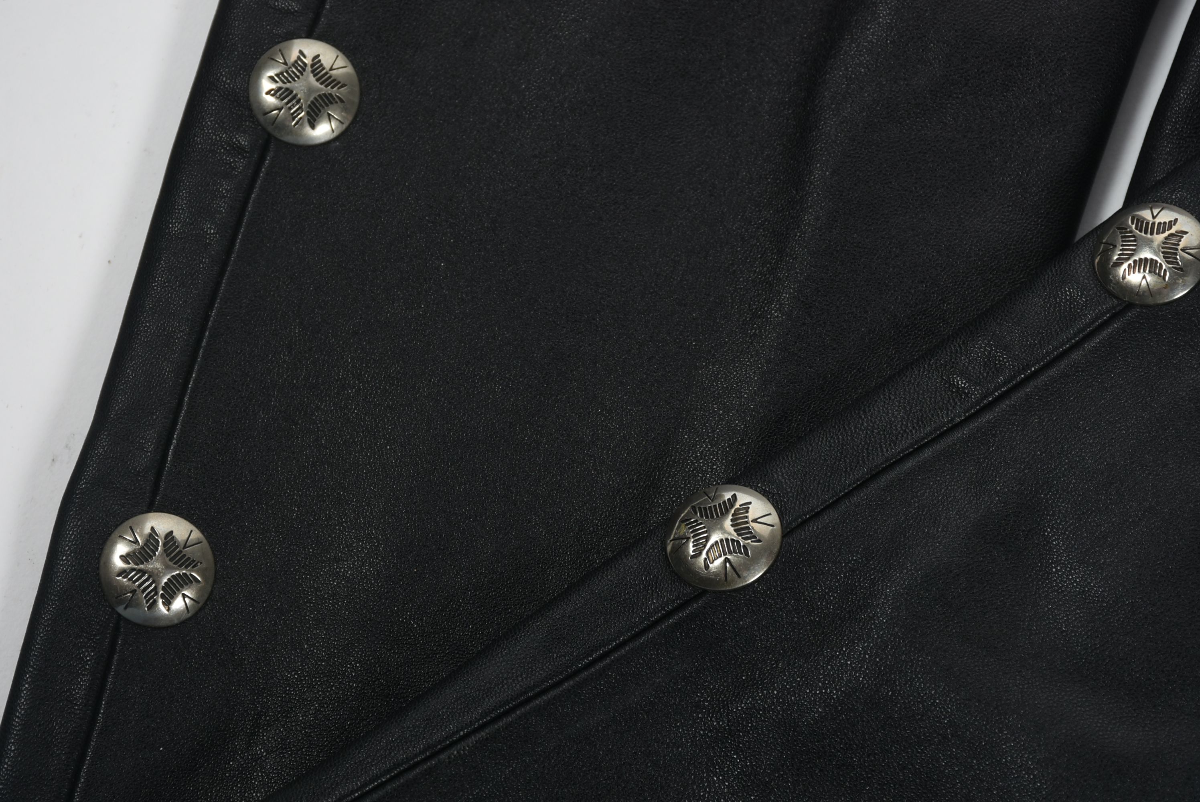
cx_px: 600
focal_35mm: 105
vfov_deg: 13.1
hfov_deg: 19.4
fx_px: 3503
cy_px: 401
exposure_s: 1/125
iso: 200
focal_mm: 70
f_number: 10
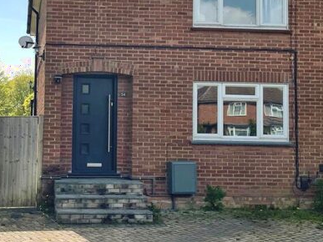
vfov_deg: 29.7
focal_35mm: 47
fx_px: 438
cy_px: 30
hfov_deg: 38.6
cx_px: 57
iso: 32
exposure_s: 1/8403
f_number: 1.6
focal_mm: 4.2
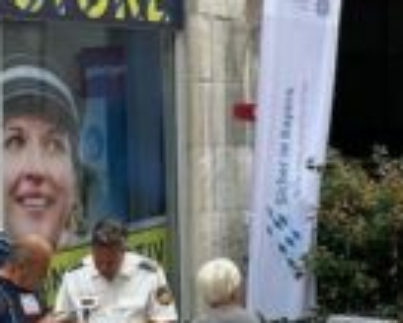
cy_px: 74
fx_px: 2304
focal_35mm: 193
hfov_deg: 10.0
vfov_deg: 8.0
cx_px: 199
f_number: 1.78
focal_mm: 6.86
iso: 64
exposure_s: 1/843
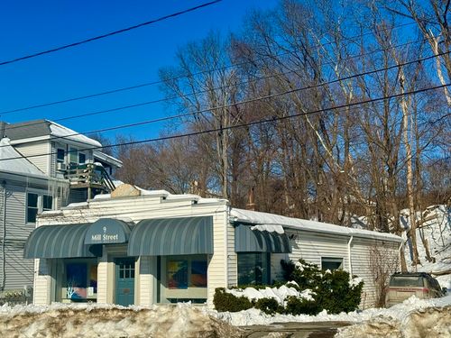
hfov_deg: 39.7
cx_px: 226
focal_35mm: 48
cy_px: 169
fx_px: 625
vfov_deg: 30.3
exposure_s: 1/10526
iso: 80
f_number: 1.78
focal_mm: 6.76
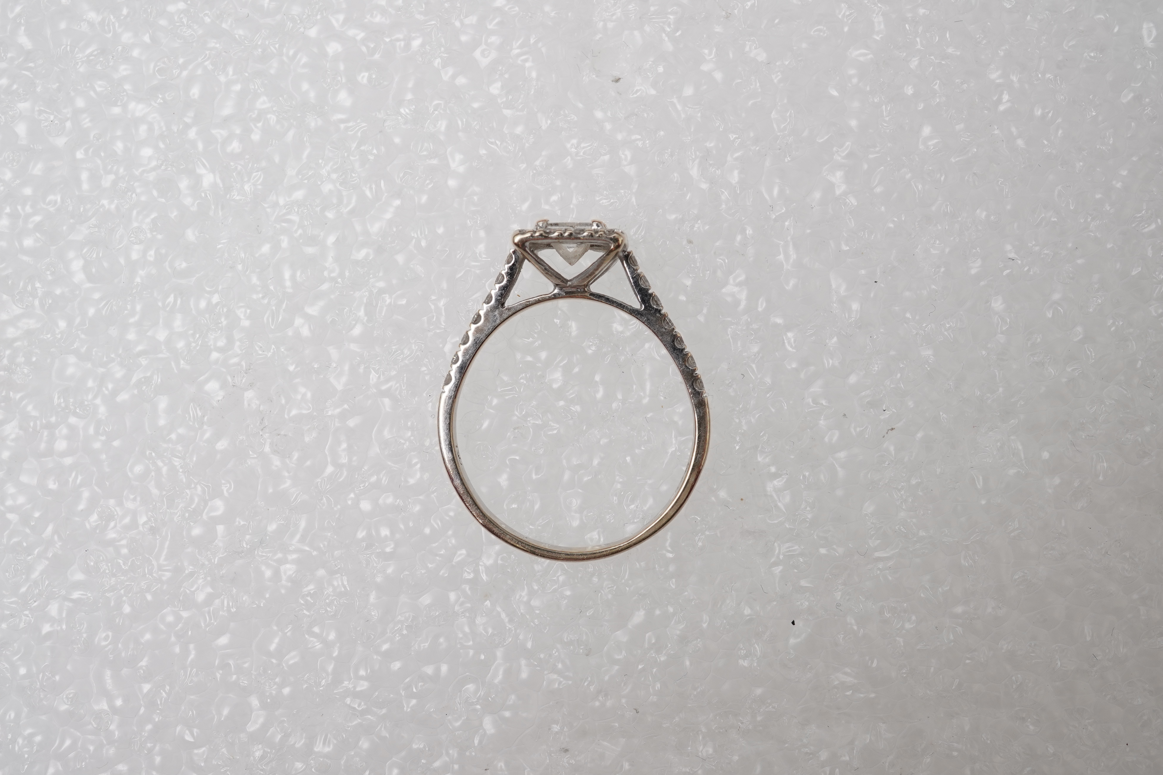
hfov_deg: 43.6
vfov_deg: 29.9
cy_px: 388
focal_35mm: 45
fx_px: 1454
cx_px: 582
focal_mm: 30
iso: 400
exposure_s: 1/125
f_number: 22
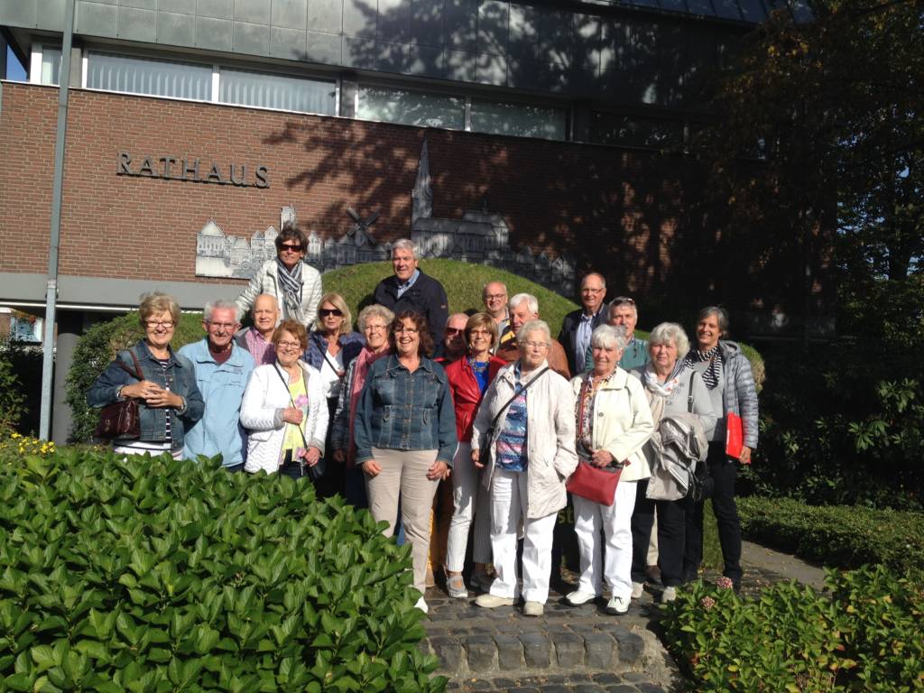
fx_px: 934
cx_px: 462
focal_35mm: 35
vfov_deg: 40.7
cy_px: 346
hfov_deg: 52.6
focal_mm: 4.28
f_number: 2.4
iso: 50
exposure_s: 1/1972
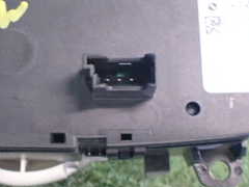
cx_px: 28
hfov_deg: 25.2
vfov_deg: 19.6
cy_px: 59
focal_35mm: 75
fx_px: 539
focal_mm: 5.4
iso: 800
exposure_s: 1/40
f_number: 2.3
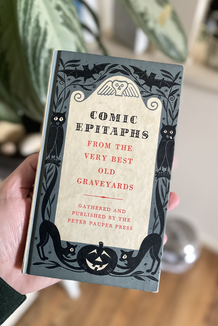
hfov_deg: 46.3
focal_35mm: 28
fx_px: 254
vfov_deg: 65.5
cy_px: 162
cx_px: 96
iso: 1000
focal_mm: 5.1
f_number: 1.6
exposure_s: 1/25
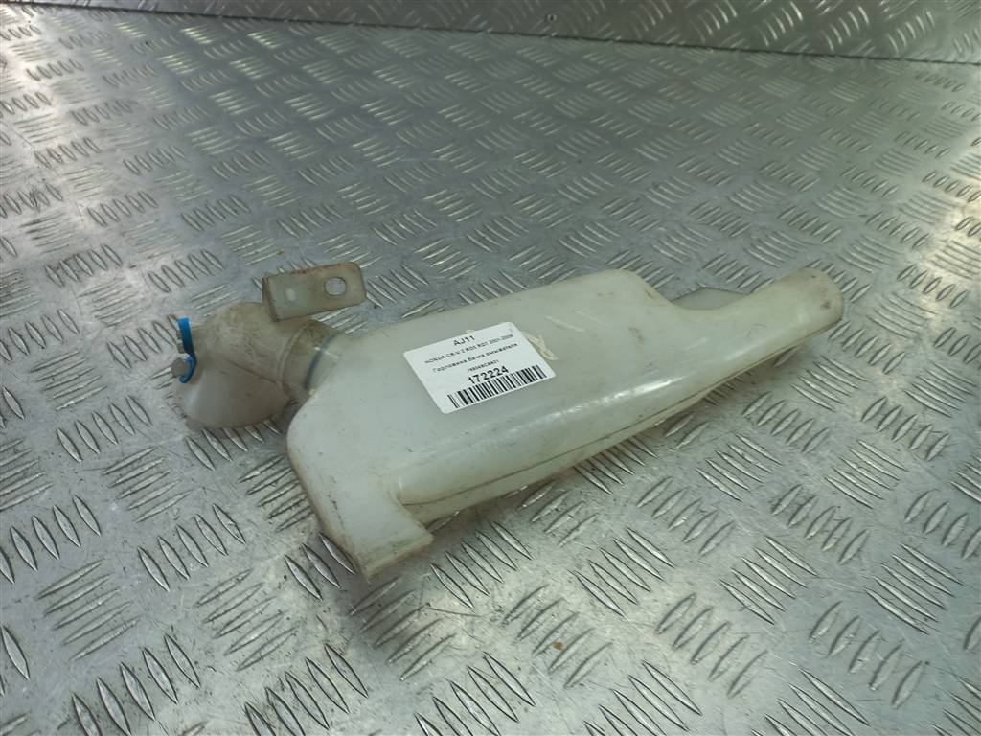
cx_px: 490
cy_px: 368
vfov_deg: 54.9
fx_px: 708
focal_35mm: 25
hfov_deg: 69.4
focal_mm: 4.6
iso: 40
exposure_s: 1/50
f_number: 1.8
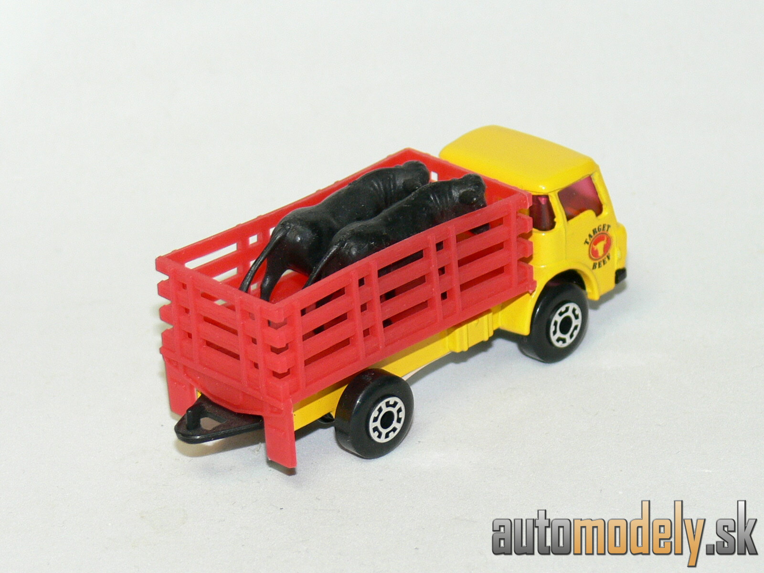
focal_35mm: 162
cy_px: 286
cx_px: 382
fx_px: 3575
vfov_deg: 9.2
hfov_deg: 12.2
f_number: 3.2
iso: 100
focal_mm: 21.7
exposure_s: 1/30
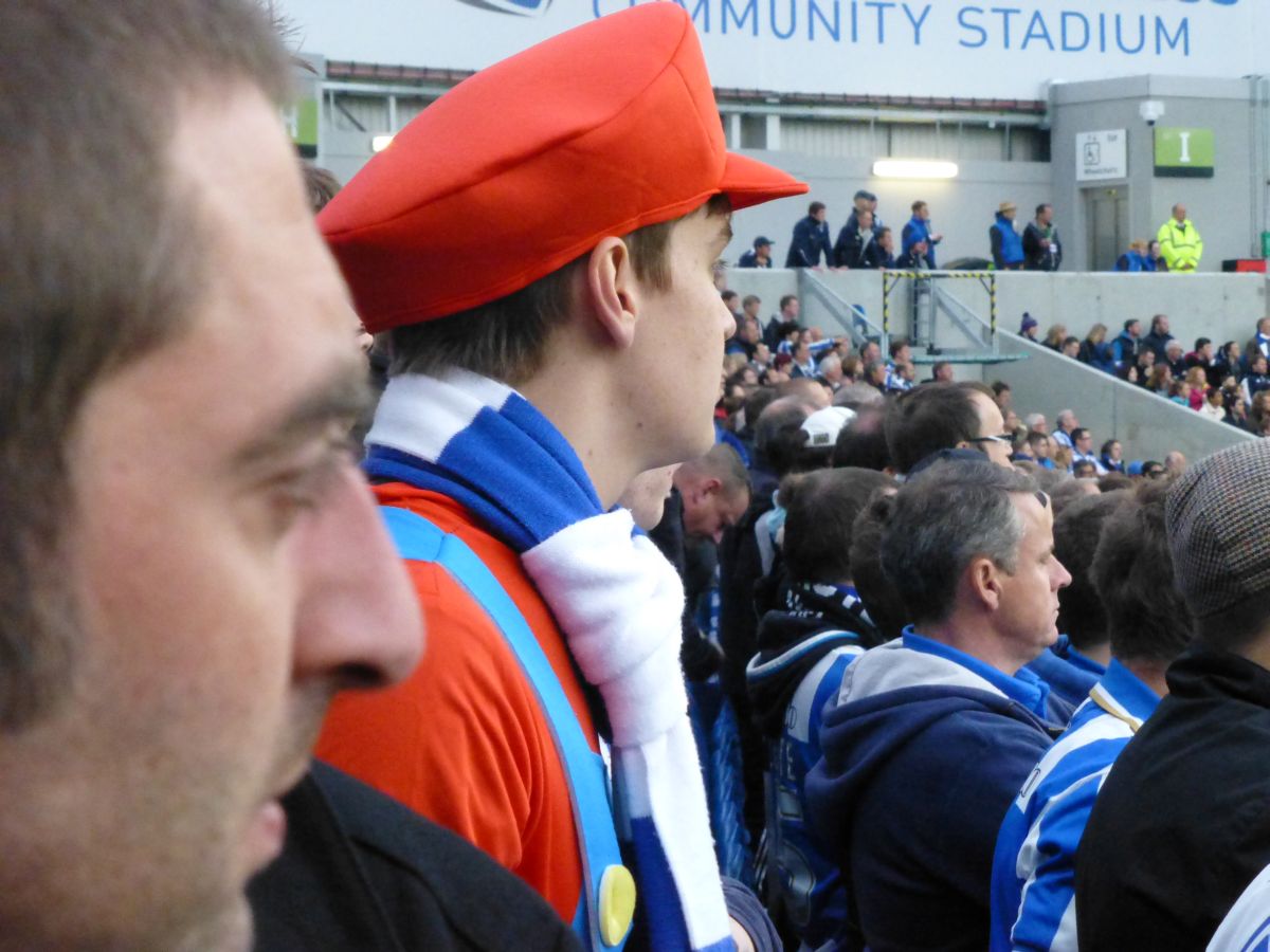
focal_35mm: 109
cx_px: 635
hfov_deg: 18.0
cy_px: 476
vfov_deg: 13.6
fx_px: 3999
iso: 1600
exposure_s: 1/125
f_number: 5.3
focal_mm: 19.4
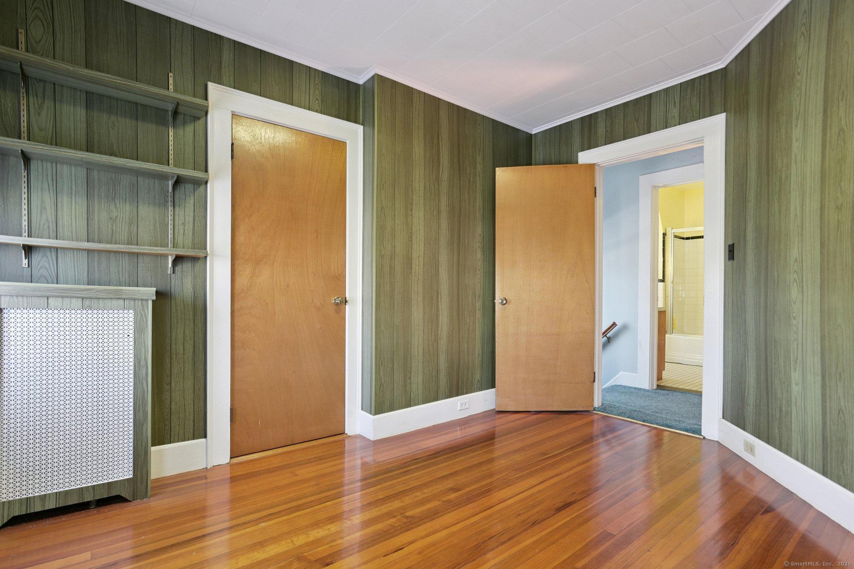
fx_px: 403
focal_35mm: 17
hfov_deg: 93.3
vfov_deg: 70.4
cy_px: 284
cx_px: 427
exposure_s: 1/3.33
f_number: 11
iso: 400
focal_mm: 17
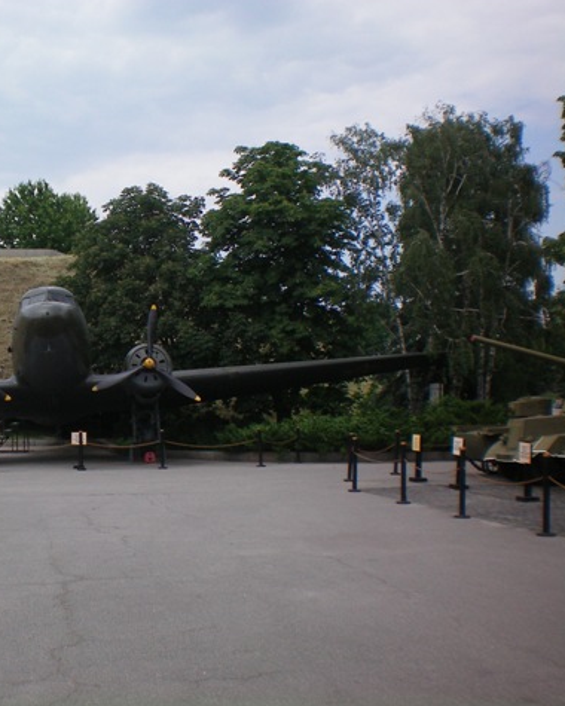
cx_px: 100
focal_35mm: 50
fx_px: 1045
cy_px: 351
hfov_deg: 29.4
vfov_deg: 37.3
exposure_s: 1/500
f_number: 4.6
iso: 64
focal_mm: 6.3
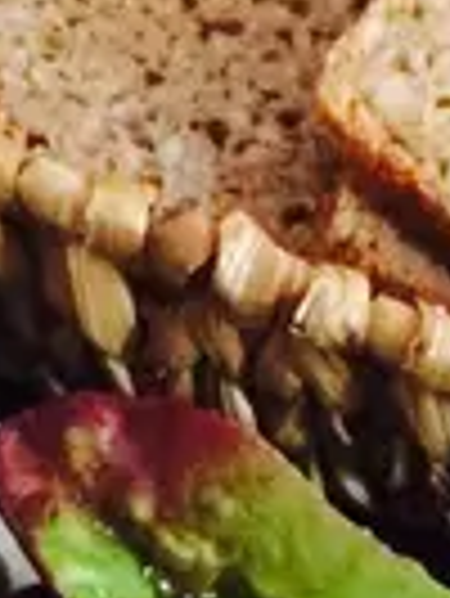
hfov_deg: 9.5
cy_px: 1021
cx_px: 158
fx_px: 2717
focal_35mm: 157
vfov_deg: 11.8
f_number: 2.2
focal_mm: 4.15
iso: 320
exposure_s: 1/17
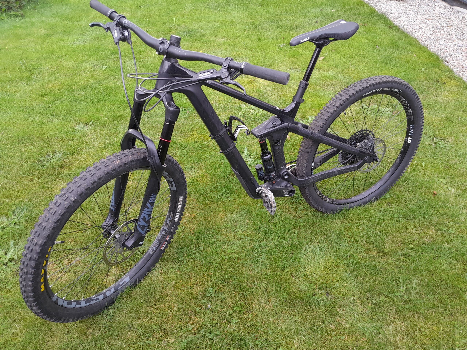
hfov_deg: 67.3
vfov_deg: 53.1
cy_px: 175
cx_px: 234
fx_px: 351
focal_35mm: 26
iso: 50
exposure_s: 1/50
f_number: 1.8
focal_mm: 3.98
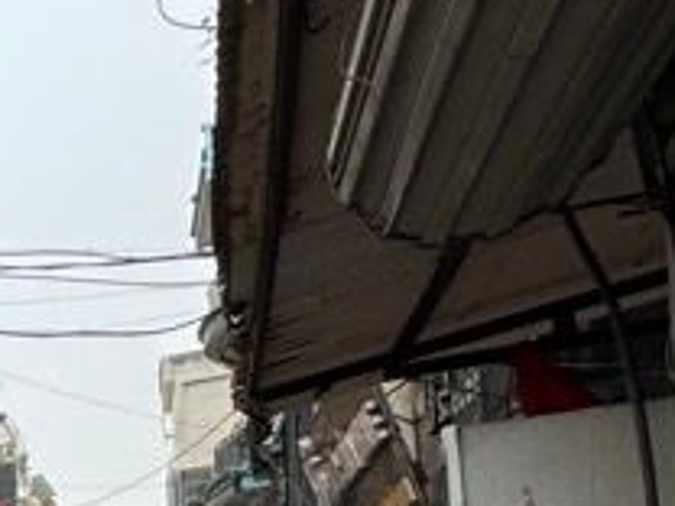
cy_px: 782
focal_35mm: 69
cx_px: -863
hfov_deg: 16.1
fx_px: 1345
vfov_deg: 18.6
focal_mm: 2.22
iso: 40
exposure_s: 1/416
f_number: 2.2
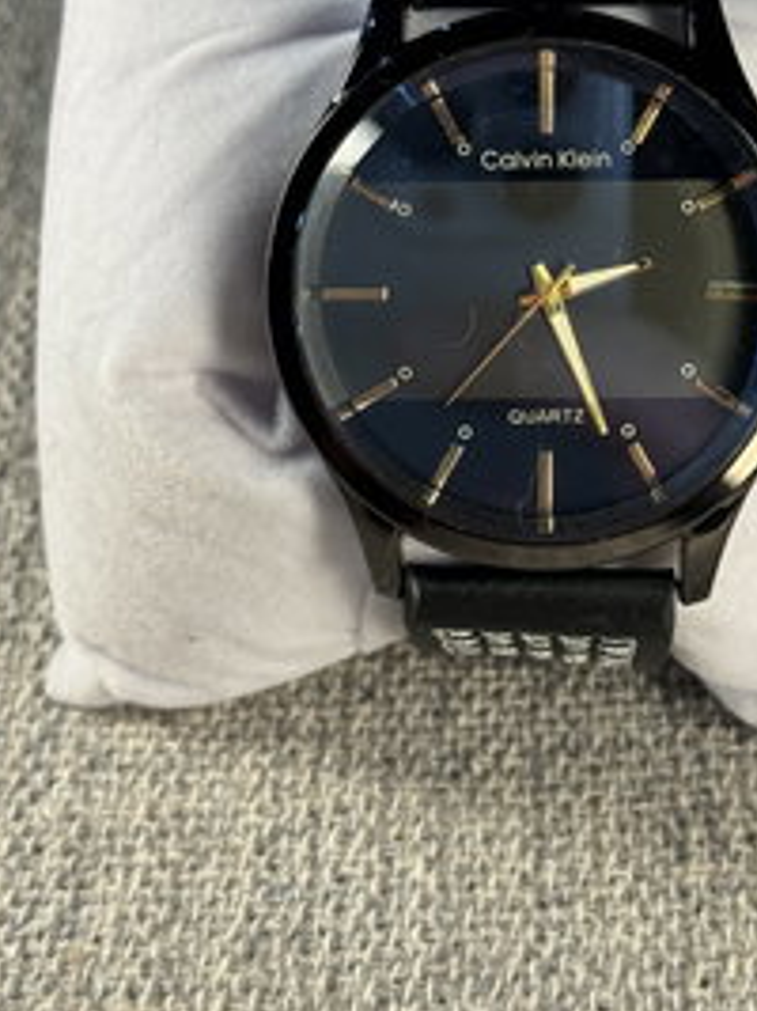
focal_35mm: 96
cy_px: 305
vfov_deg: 20.4
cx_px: 522
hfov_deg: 15.4
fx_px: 2801
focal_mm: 6.76
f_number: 1.78
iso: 64
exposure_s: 1/167
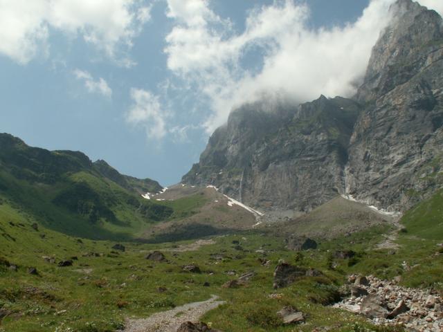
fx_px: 448
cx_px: 222
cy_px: 166
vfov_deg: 40.7
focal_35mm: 35
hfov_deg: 52.6
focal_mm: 5.86
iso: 50
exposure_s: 1/200
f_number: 8
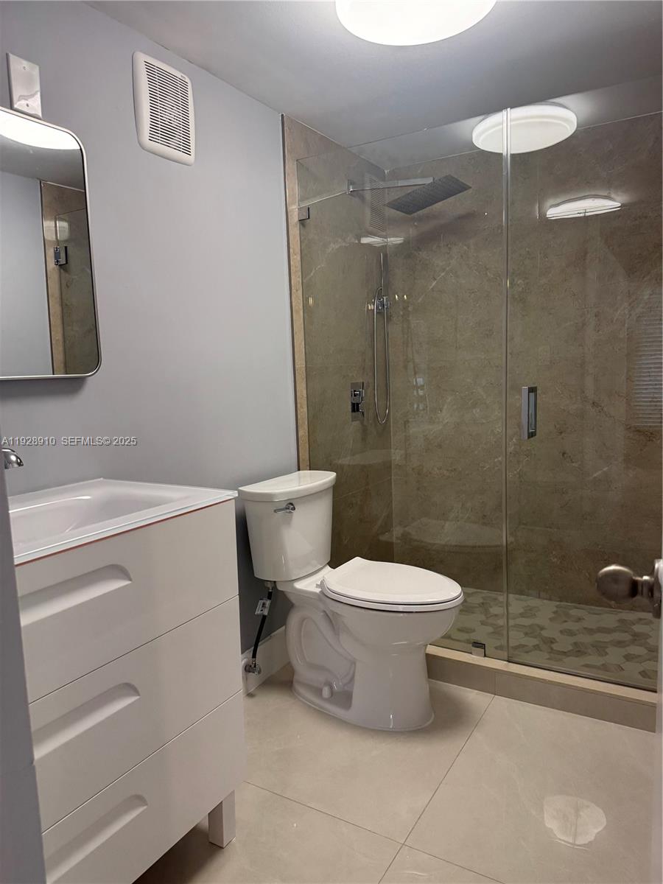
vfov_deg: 71.6
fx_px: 613
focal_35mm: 24
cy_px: 442
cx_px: 332
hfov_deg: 56.8
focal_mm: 6.76
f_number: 1.78
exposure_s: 1/120
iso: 160
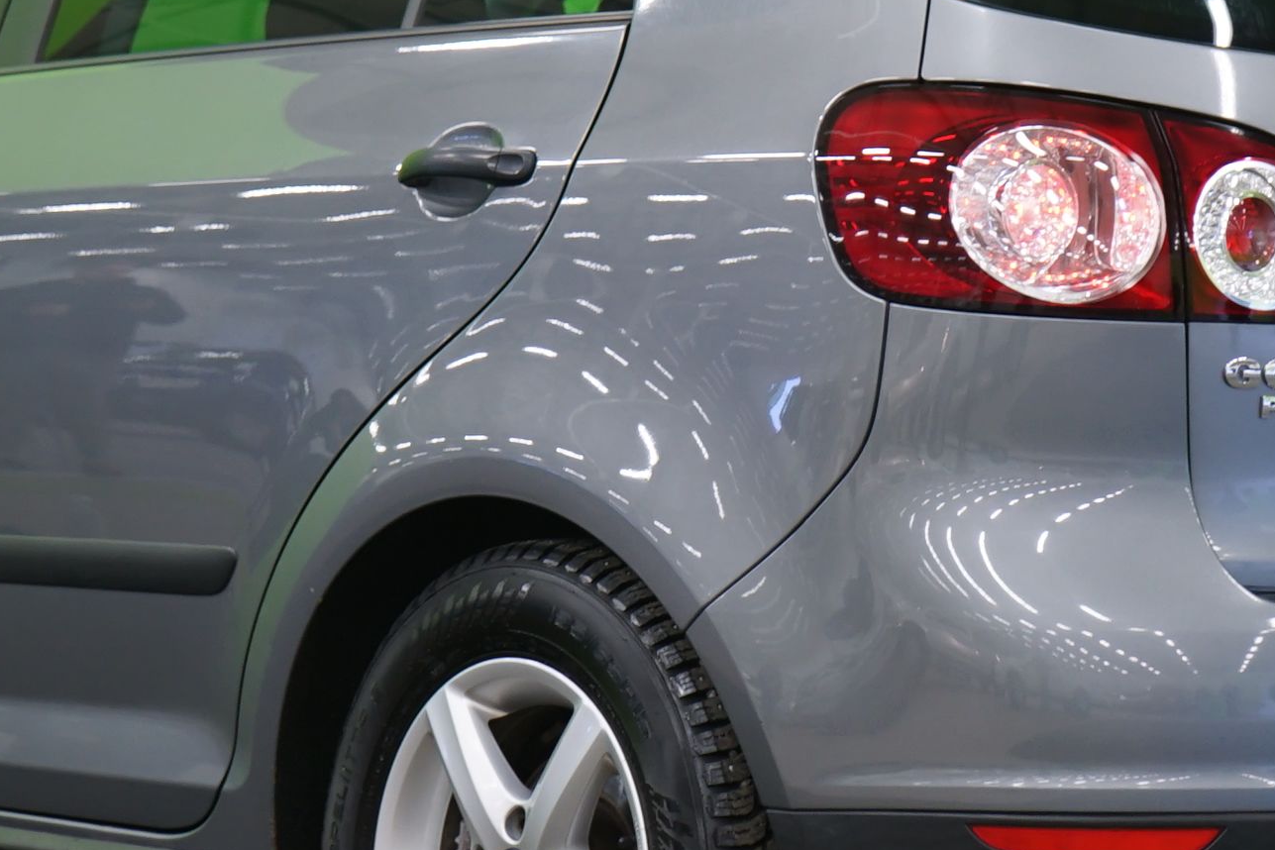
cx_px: 688
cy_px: 292
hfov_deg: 12.9
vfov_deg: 8.6
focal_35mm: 159
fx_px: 5631
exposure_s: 1/6
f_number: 4.5
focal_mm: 52
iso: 400
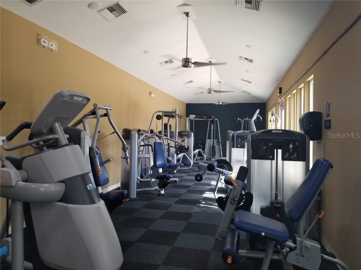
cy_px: 135
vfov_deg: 53.1
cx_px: 180
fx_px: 271
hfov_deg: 67.3
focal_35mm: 26
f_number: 1.7
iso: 160
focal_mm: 4.25
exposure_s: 1/60
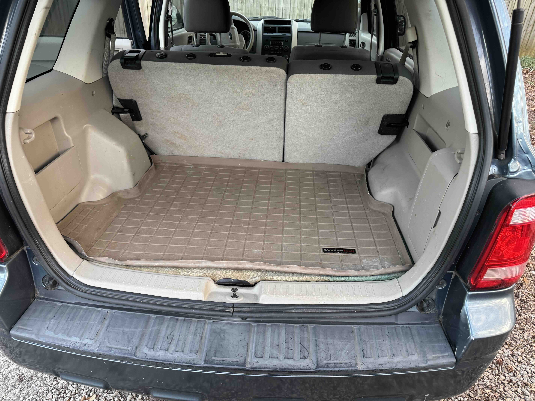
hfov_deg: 71.6
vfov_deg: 56.8
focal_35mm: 24
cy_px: 200
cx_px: 268
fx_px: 371
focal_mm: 6.76
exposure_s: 1/60
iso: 250
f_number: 1.78
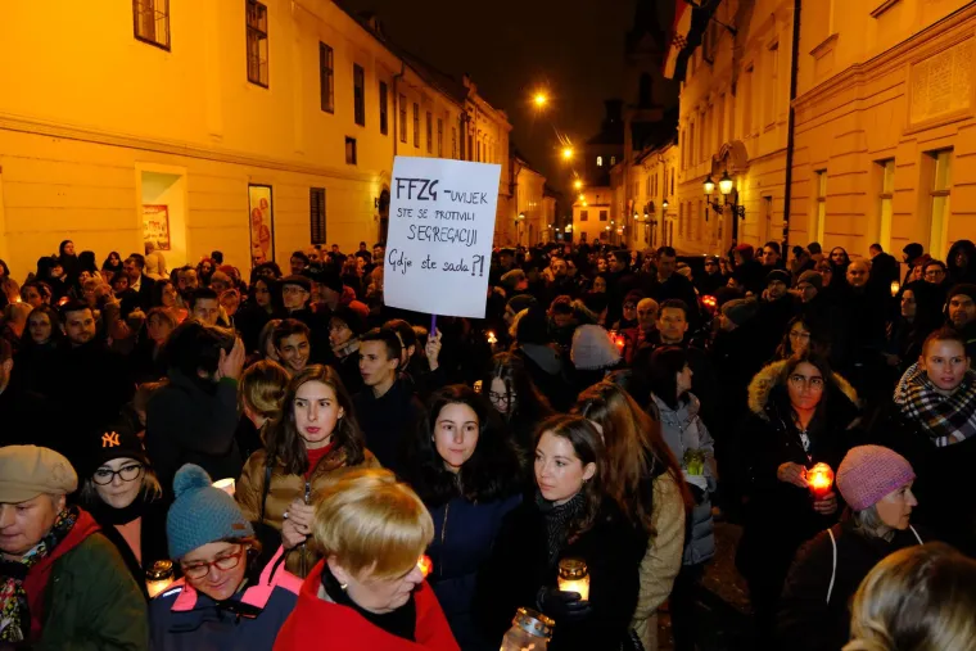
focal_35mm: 27
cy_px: 326
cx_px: 488
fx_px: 732
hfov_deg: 67.4
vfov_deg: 47.9
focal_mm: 18.2
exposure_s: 1/125
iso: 6400
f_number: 2.8
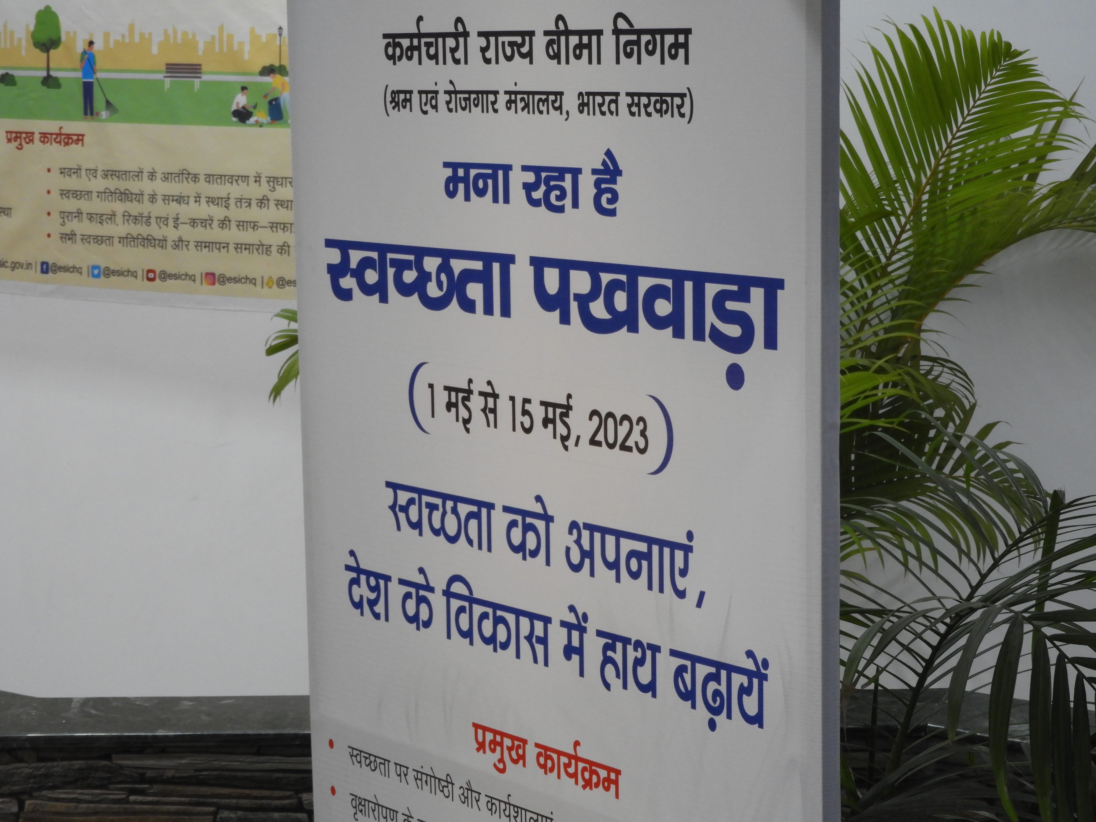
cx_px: 548
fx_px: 3324
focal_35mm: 105
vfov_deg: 14.1
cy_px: 411
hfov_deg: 18.7
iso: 400
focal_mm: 18.8
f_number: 4.8
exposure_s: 1/25
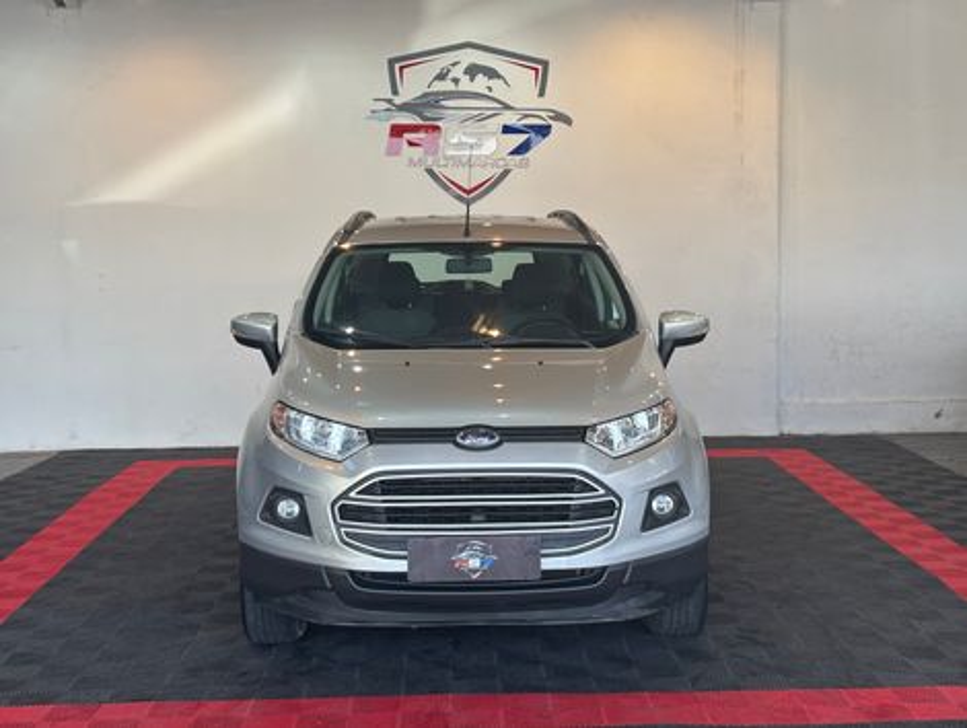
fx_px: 1455
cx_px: 484
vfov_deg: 28.1
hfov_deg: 36.8
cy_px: 364
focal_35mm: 52
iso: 32
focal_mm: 5.96
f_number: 1.6
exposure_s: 1/207
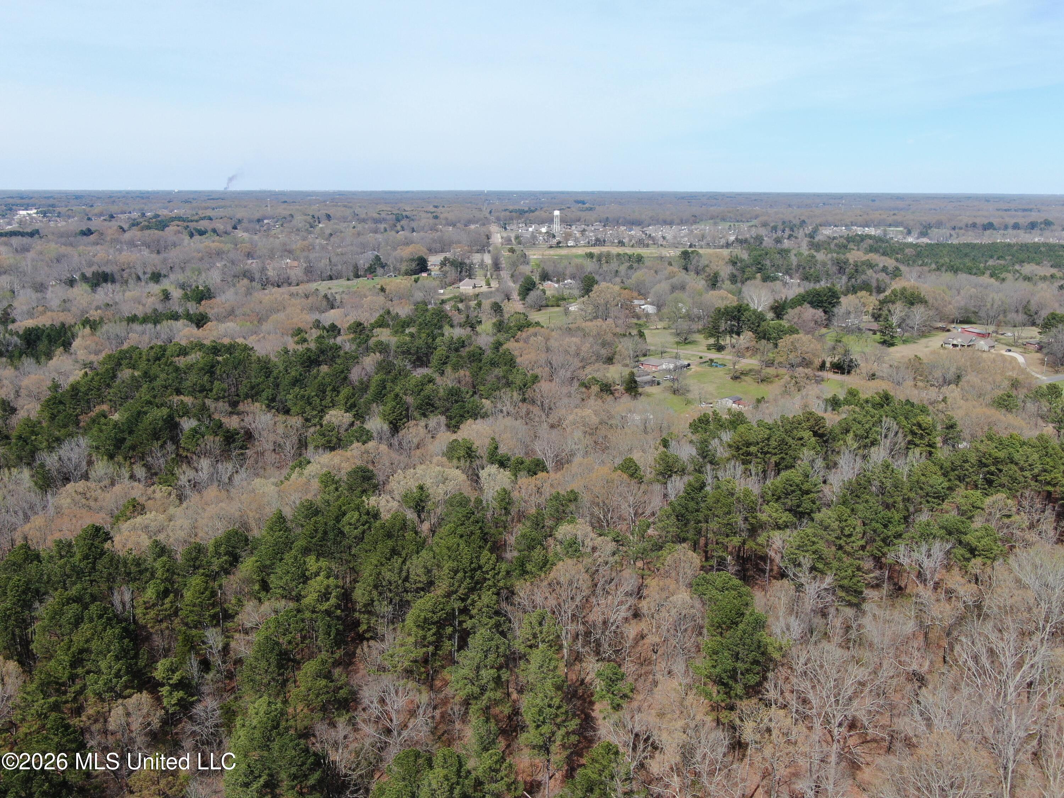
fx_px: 953
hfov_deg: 58.4
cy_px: 399
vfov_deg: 45.4
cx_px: 532
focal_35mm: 31
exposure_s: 1/1000
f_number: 3.1
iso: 100
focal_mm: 5.33
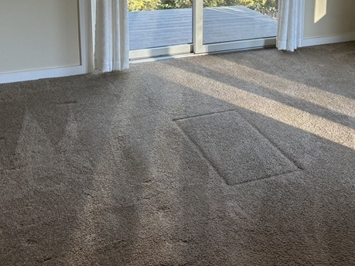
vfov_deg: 24.4
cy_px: 17
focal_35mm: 58
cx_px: 258
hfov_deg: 32.7
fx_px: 595
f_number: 1.6
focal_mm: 5.96
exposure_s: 1/120
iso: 80
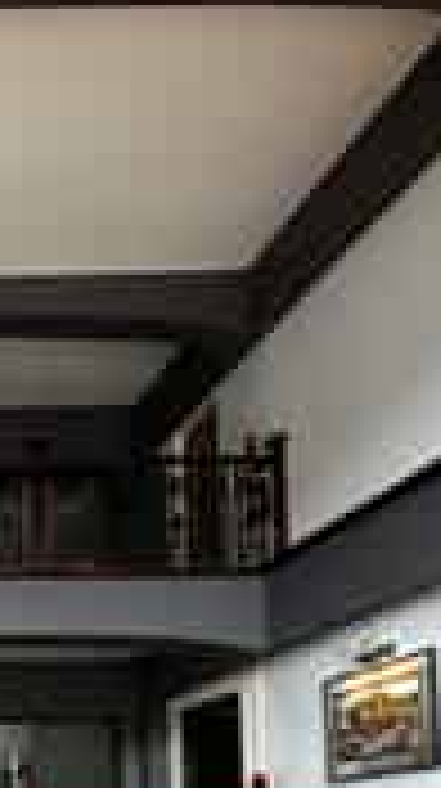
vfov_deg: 40.8
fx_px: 897
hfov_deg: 21.6
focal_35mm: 43
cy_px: 804
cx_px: -272
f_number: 2.2
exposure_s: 1/100
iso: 200
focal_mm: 2.22
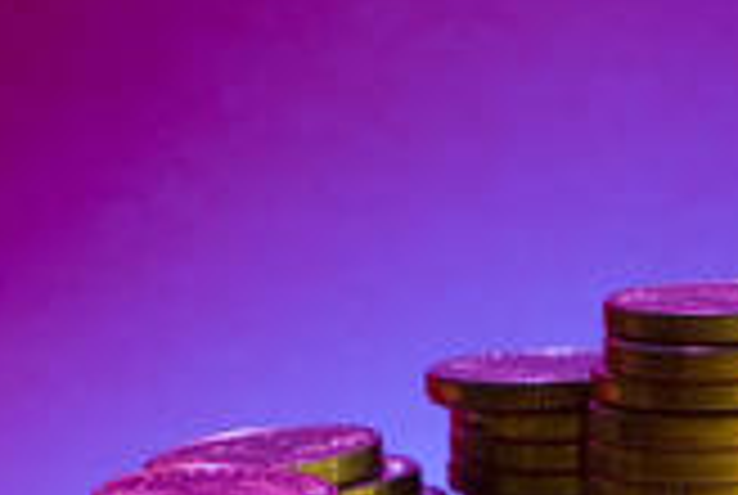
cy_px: 882
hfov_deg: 7.5
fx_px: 5627
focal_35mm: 274
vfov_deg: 5.0
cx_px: 500
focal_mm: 50
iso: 100
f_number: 8
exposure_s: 1.3
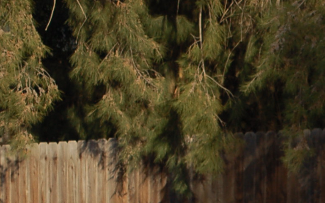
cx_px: 566
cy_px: 412
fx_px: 3711
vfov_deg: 3.1
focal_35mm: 419
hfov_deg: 5.0
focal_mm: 70
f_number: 6.3
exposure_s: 1/640
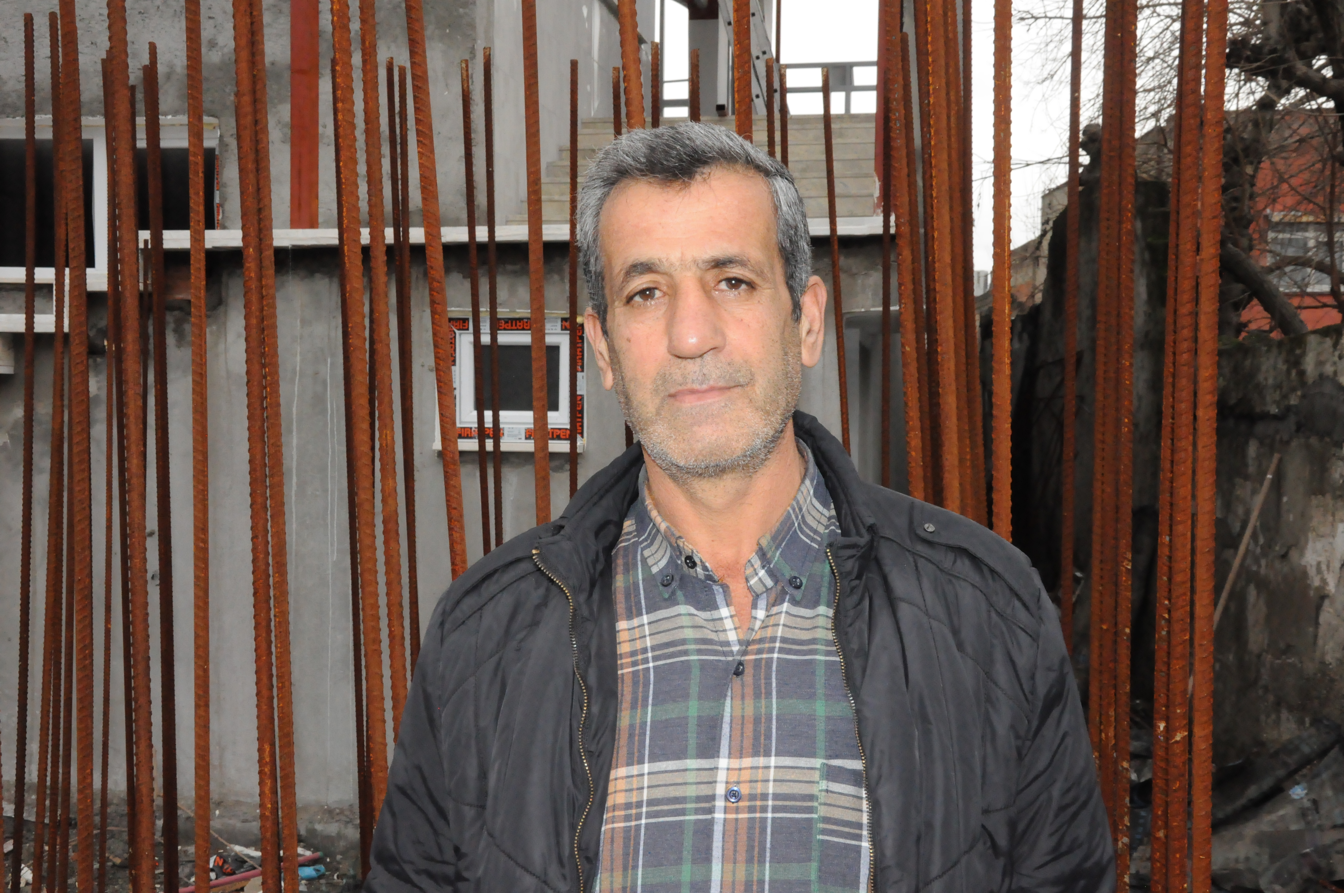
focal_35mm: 39
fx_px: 1454
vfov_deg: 34.1
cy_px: 446
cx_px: 672
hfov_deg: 49.6
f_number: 16
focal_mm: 26
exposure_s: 1/200
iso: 3200
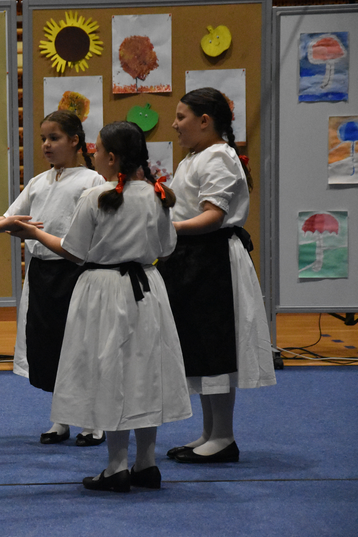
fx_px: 2860
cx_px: -43
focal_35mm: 192
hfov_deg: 7.1
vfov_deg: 10.7
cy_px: 269
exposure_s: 1/320
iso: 6400
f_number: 5.6
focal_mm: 85
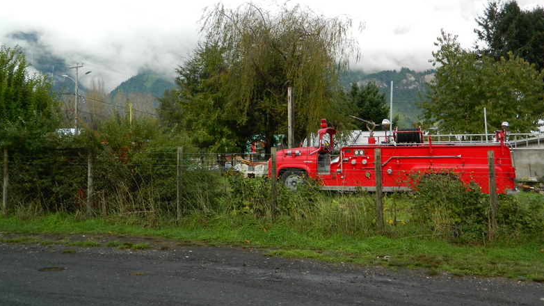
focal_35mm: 39
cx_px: 275
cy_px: 106
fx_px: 563
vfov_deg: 30.2
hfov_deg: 51.6
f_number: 3.3
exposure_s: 1/320
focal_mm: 6.2
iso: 80
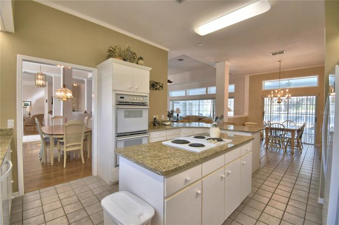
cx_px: 170
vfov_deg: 77.2
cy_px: 112
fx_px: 141
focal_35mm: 15
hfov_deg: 100.4
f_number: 4.5
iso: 320
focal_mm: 10
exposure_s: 1/125
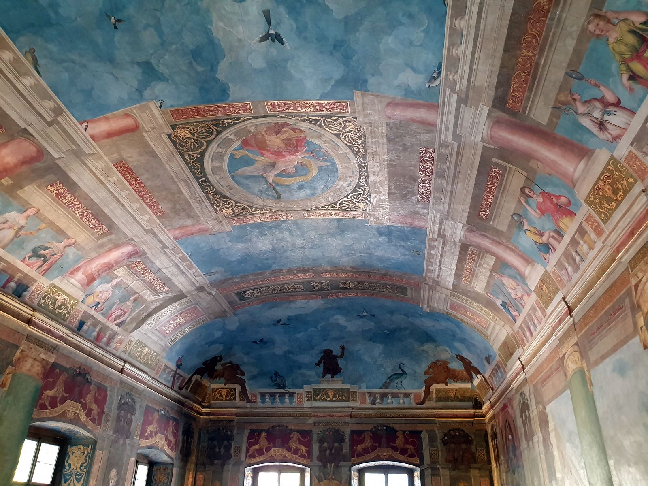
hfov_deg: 67.3
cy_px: 243
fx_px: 487
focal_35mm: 26
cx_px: 324
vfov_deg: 53.1
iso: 400
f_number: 2.4
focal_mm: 4.32
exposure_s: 1/50
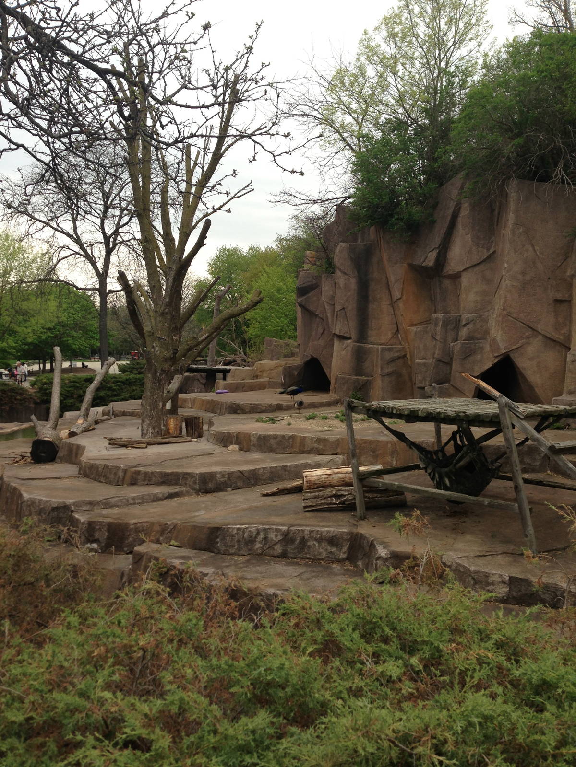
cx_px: 288
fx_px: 732
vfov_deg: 55.4
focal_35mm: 33
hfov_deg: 42.9
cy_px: 384
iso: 50
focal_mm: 4.13
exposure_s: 1/319
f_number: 2.4
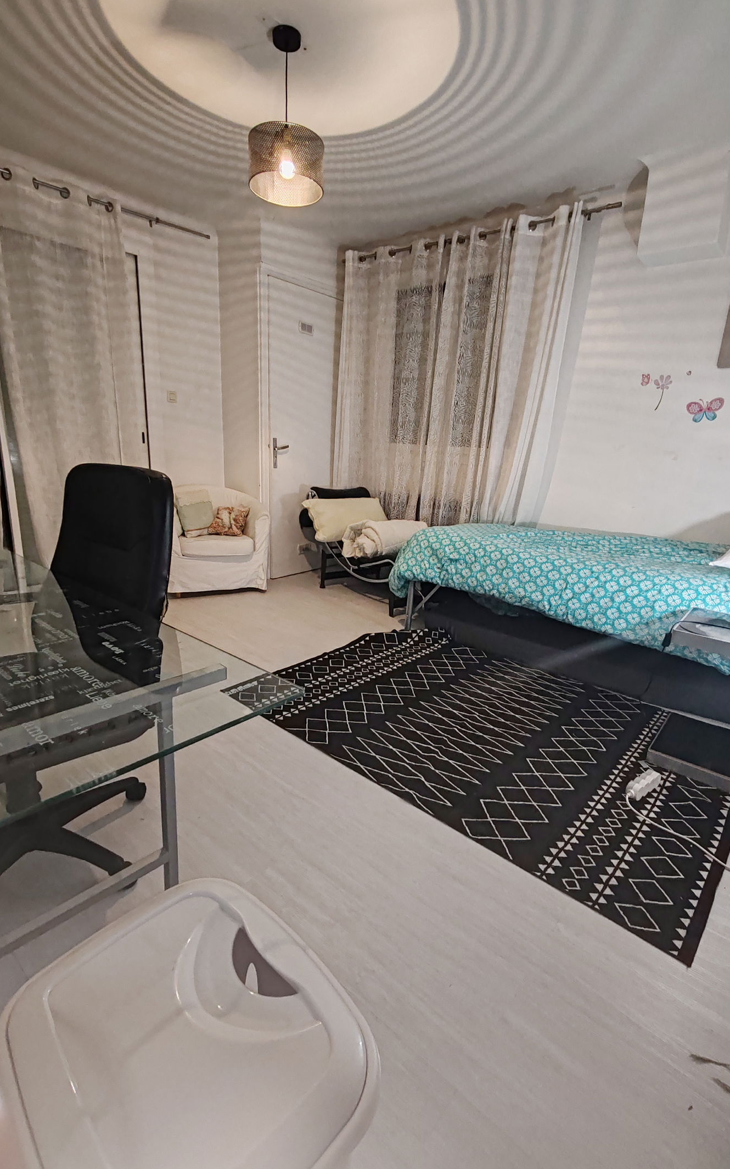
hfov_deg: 68.0
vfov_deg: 94.4
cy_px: 585
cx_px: 374
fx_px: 541
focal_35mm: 17
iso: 400
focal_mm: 1.96
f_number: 2.2
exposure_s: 1/25
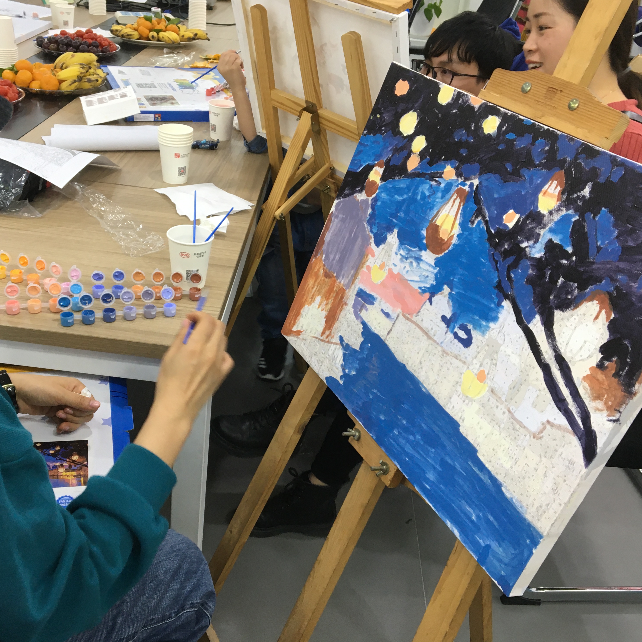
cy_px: 314
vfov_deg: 47.2
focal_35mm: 35
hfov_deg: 47.1
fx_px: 734
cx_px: 288
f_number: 2.2
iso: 64
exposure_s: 1/33
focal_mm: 4.15
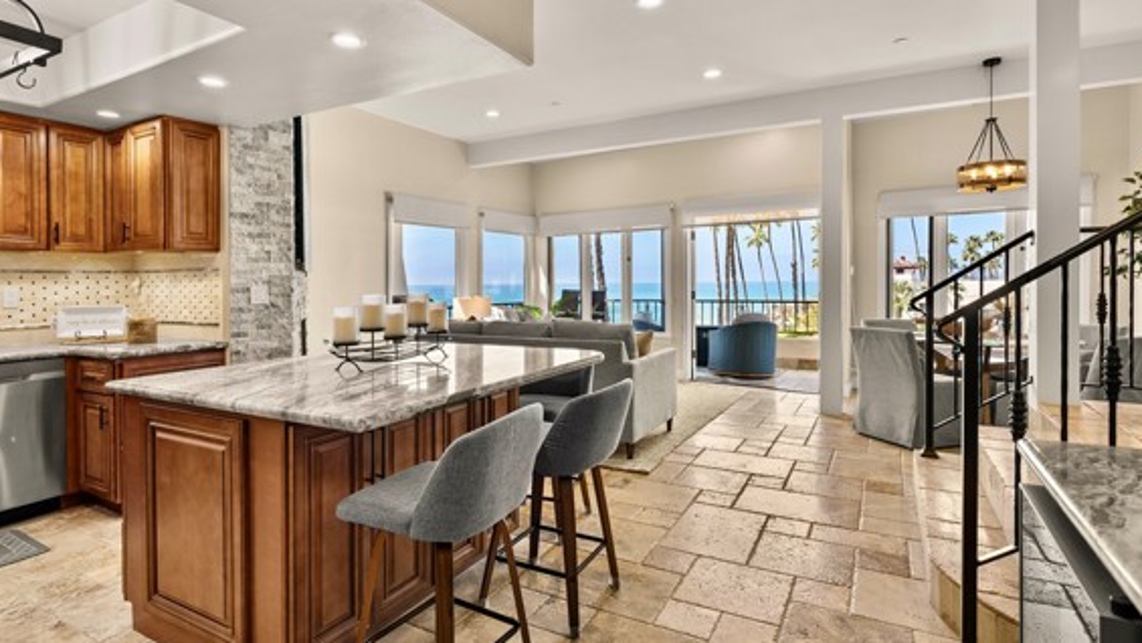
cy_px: 302
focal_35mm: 19
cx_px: 552
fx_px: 575
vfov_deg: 58.3
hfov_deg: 89.5
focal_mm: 16
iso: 160
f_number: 8
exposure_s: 1/10
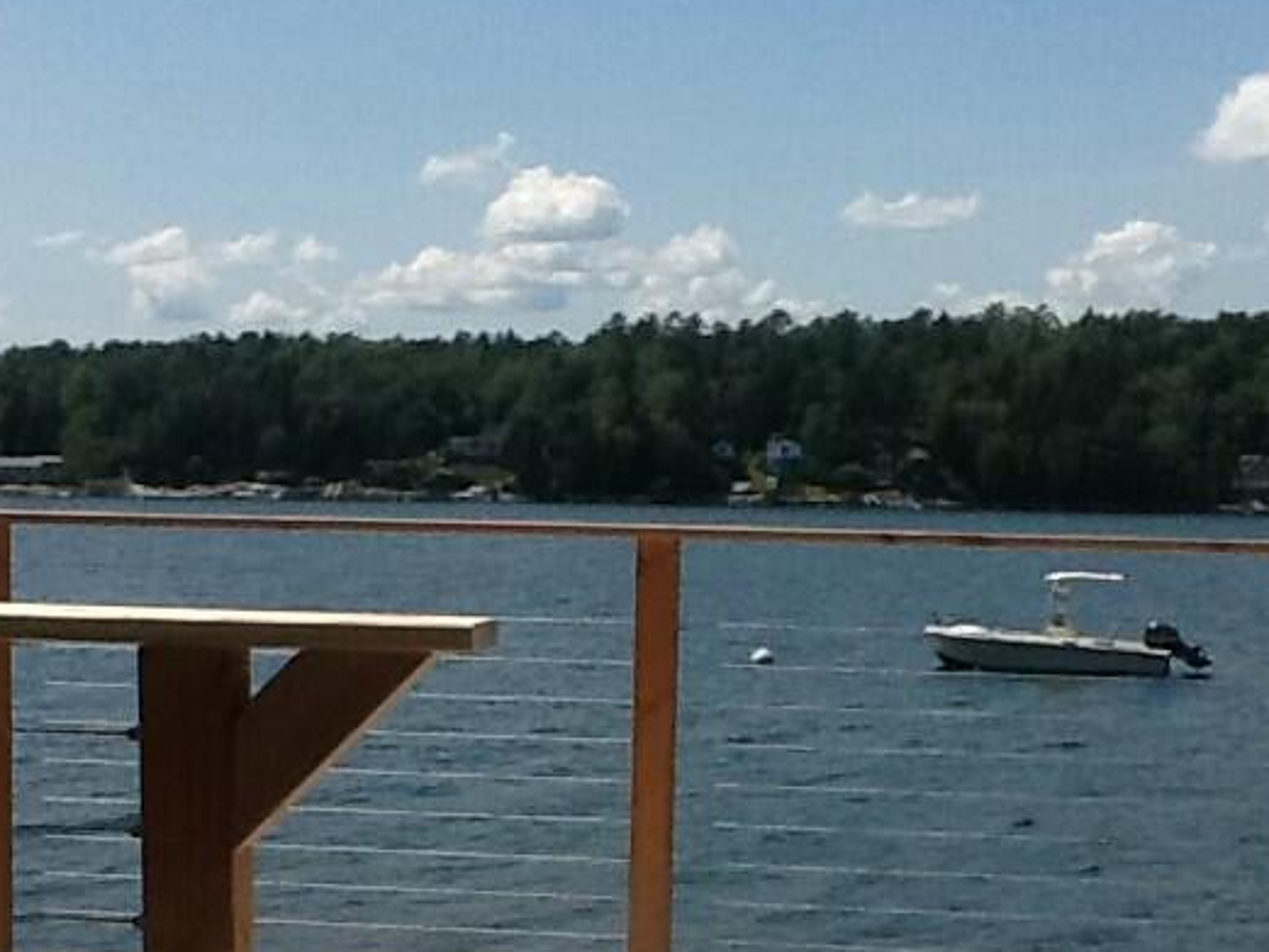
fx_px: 2970
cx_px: 514
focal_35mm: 81
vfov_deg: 18.1
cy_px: 767
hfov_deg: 24.1
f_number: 2.4
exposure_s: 1/2976
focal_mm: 2.03
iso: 40
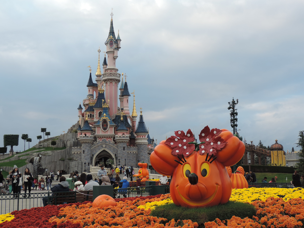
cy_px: 114
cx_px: 152
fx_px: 378
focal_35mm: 43
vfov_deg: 33.6
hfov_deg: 43.9
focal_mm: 7.6
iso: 80
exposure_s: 1/160
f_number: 3.4
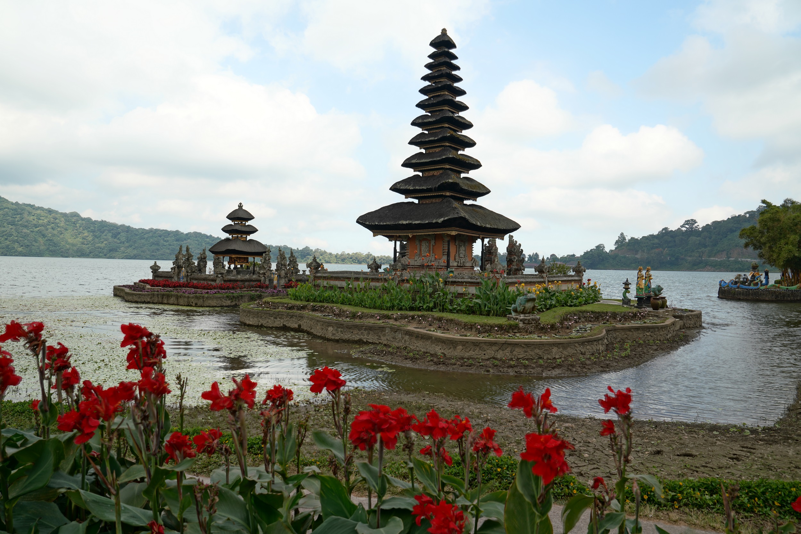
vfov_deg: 53.2
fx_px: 534
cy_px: 267
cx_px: 400
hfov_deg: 73.7
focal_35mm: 24
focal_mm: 24
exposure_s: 1/125
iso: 100
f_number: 7.1
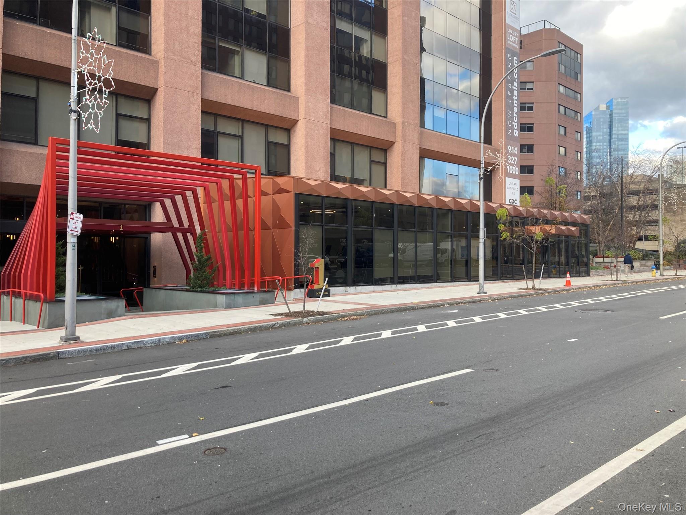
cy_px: 258
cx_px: 343
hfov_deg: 63.4
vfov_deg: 49.7
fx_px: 555
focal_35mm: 28
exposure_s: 1/122
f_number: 1.8
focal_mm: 3.99
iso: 25
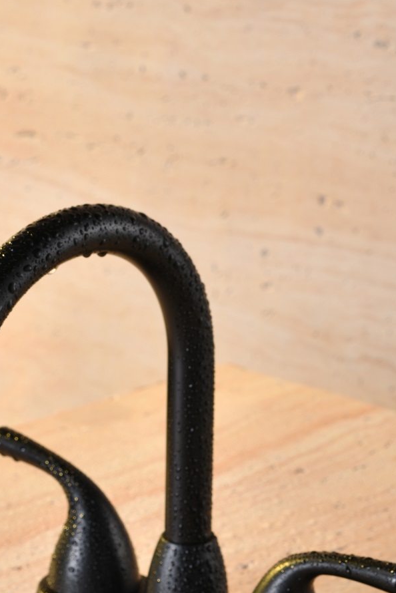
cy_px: 609
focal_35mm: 197
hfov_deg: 6.9
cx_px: -3
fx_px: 3250
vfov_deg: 10.3
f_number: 13
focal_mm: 85
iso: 80
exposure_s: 1/160
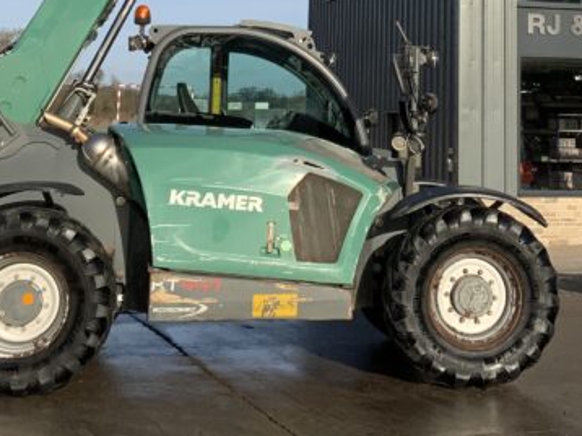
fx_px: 1395
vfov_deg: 16.8
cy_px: -112
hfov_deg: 23.4
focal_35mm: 83
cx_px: 410
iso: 20
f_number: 1.8
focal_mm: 3
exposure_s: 1/2667
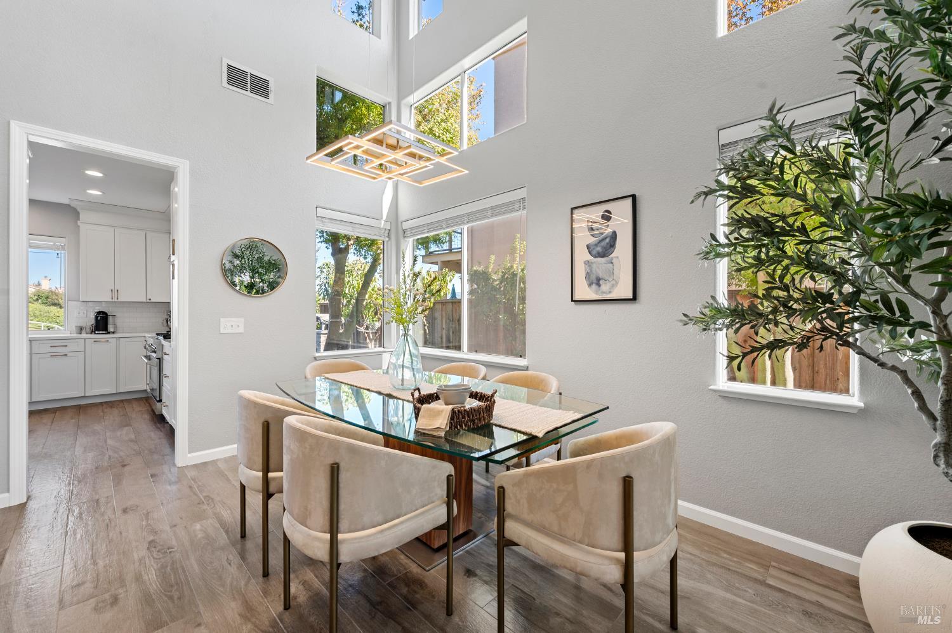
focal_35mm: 14
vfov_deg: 81.1
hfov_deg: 104.3
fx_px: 370
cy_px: 316
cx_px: 476
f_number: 9
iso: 250
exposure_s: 1/10
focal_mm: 14
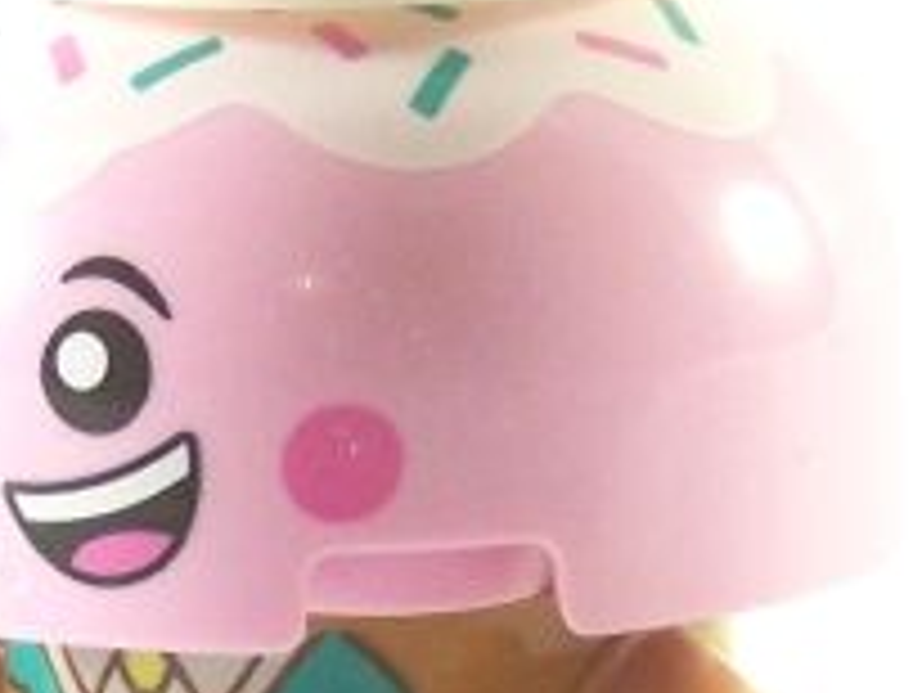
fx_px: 10900
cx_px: 324
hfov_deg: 4.8
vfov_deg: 3.6
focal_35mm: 409
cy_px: 720
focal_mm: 13.7
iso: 200
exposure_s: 1/45
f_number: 3.2
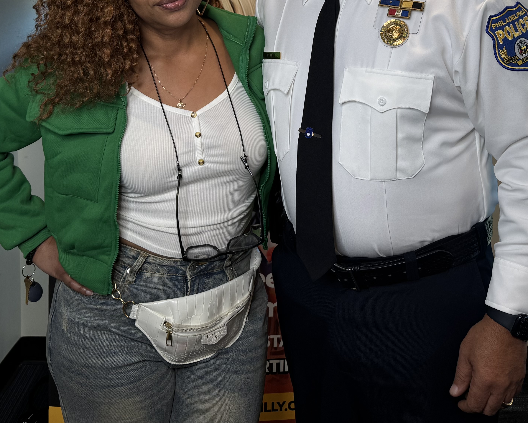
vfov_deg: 30.4
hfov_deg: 39.5
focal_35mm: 47
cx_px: 284
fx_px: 735
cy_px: 29
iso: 50
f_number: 1.78
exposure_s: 1/130
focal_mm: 6.76
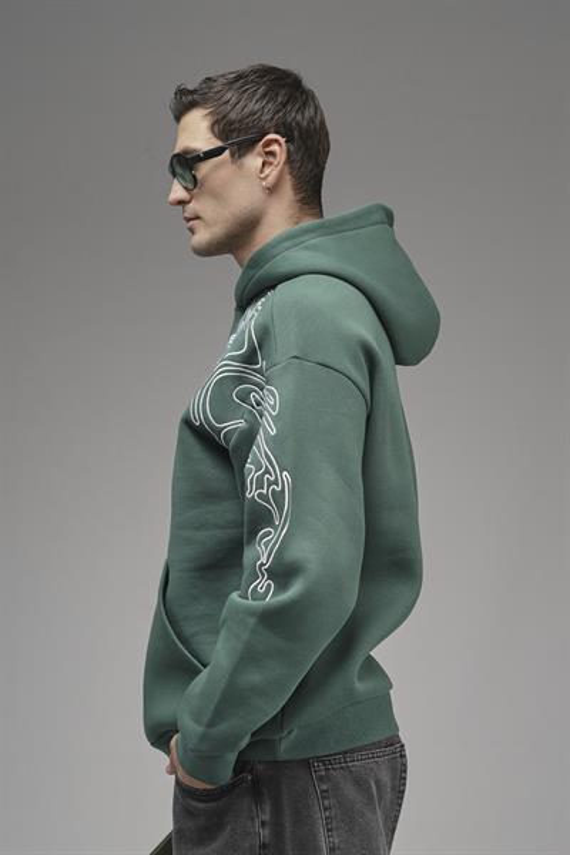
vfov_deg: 27.0
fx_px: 1781
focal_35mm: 75
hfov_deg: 18.2
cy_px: 428
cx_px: 285
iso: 64
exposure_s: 1/125
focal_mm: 50
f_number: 7.1
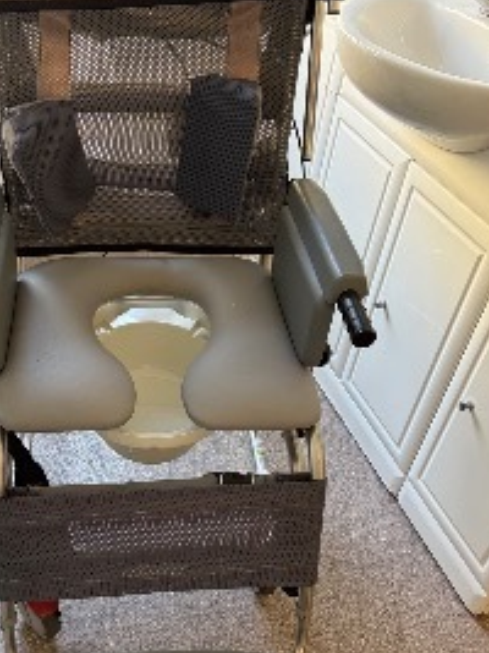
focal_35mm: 37
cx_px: 150
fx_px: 697
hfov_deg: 38.1
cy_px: 396
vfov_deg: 49.8
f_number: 1.6
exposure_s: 1/60
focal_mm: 5.96
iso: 160
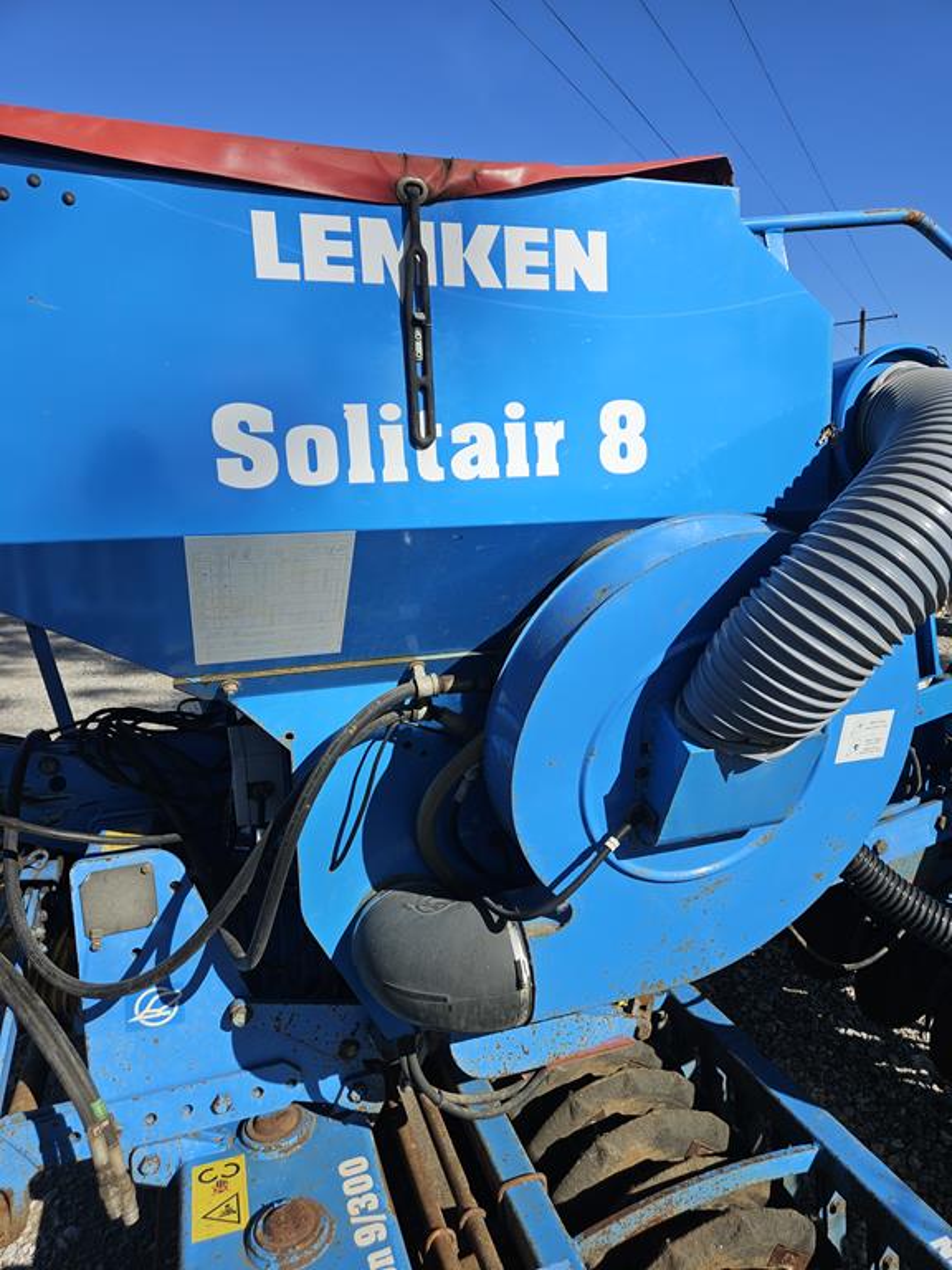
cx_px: 476
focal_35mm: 23
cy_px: 635
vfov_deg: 73.9
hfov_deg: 58.9
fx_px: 843
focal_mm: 5.4
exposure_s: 1/2000
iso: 25
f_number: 1.8
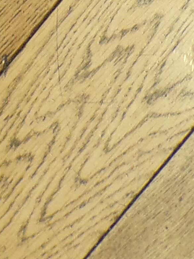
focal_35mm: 217
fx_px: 1622
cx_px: 6
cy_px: -472
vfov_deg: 8.0
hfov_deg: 6.8
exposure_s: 1/20
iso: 278
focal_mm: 6.6
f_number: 3.3
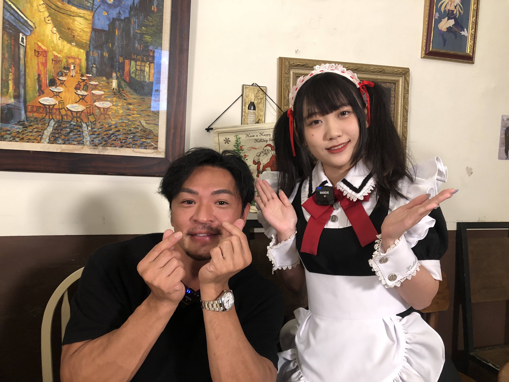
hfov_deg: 63.4
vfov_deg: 49.7
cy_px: 191
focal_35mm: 28
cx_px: 254
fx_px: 412
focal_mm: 3.99
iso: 50
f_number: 1.8
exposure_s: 1/15
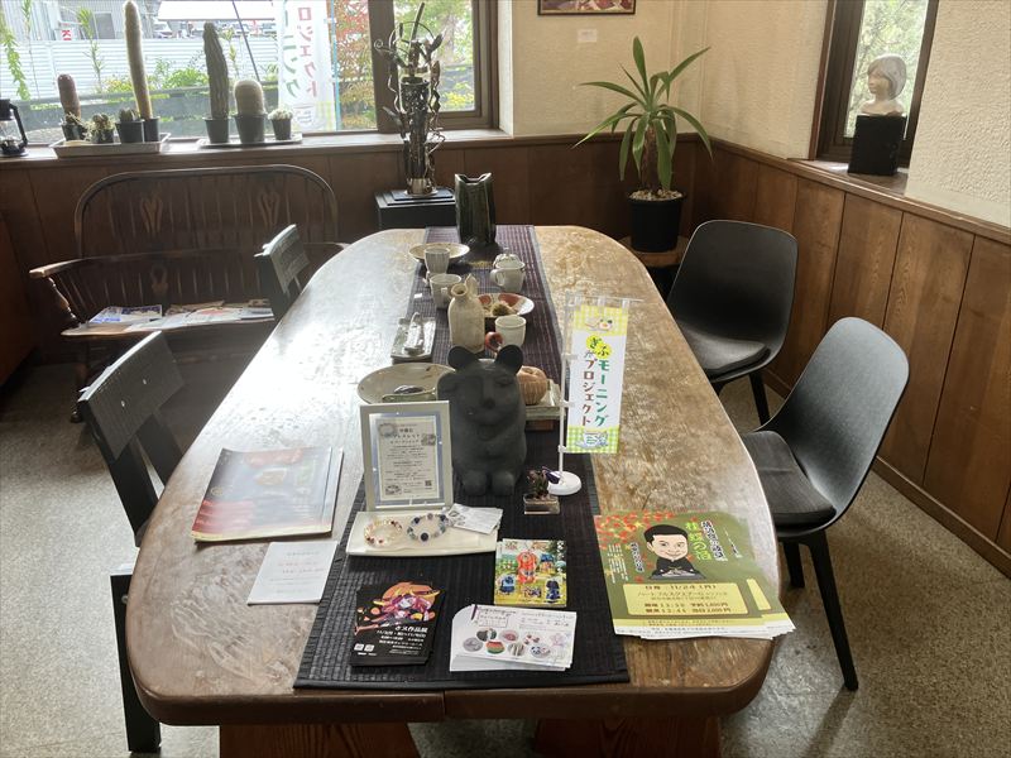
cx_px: 506
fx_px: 818
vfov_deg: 49.7
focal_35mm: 28
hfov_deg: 63.4
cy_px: 379
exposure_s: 1/120
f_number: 1.8
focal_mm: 3.99
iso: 64
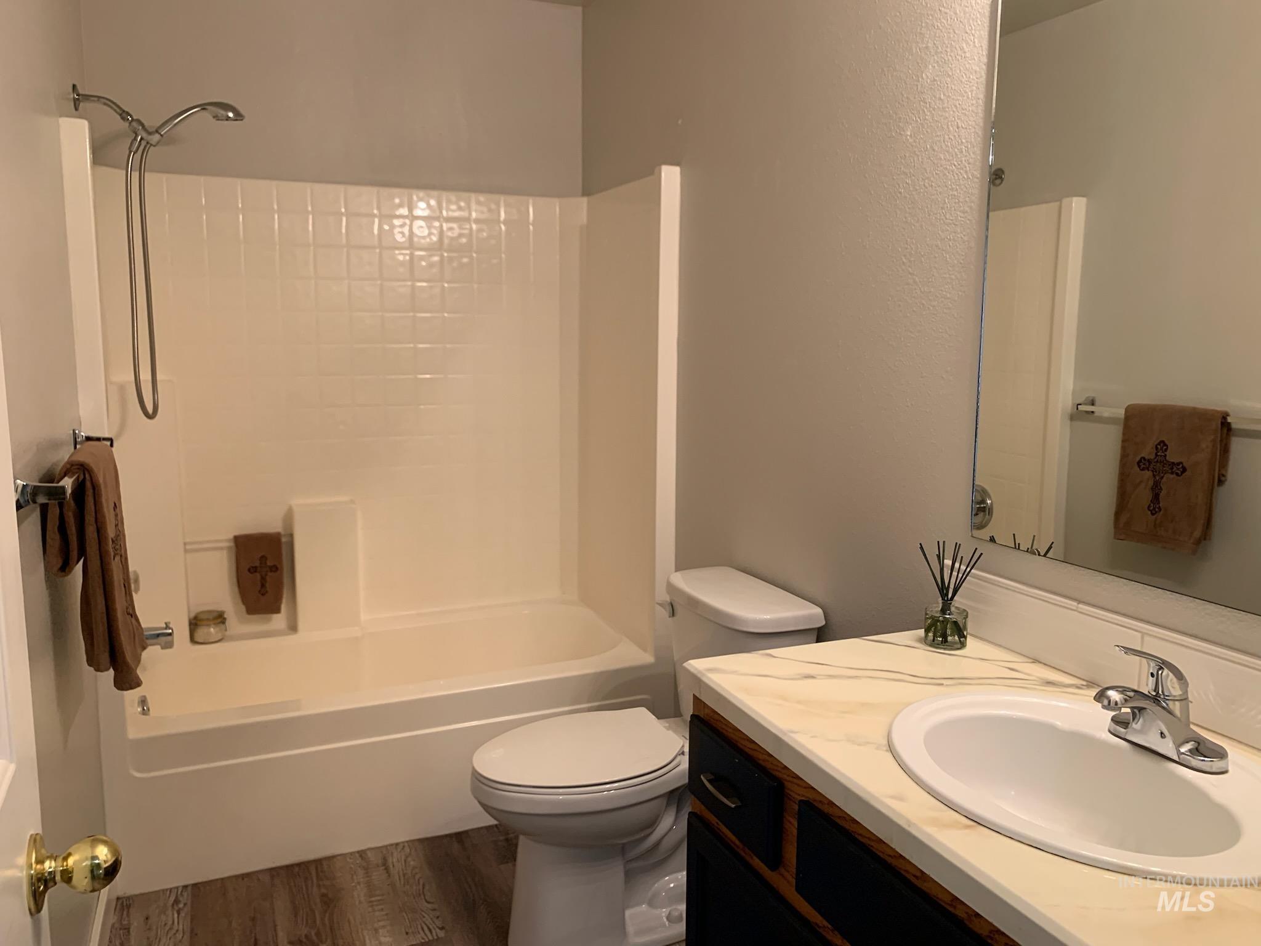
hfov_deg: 67.3
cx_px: 630
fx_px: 947
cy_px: 473
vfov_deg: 53.1
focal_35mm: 26
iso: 125
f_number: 1.8
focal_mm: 4.25
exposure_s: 1/60
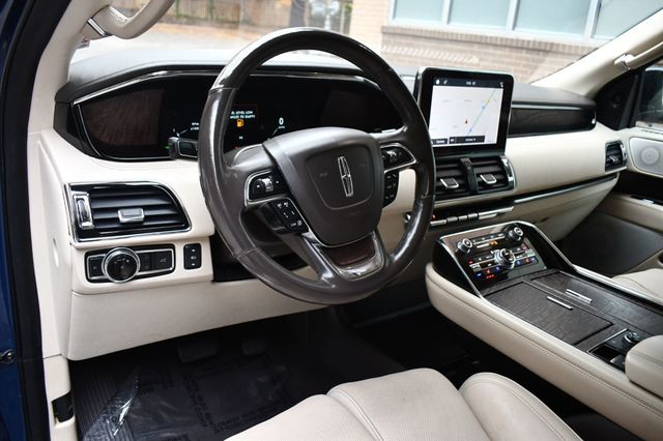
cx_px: 332
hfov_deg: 62.0
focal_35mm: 30
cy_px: 220
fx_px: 552
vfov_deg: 43.6
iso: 800
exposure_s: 1/250
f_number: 3.5
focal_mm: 20
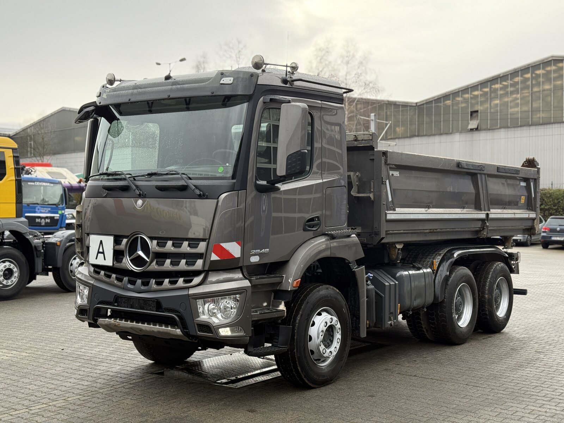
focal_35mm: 48
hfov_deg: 39.7
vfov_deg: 30.3
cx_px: 282
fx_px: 782
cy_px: 212
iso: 64
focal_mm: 6.76
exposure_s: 1/240
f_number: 1.78
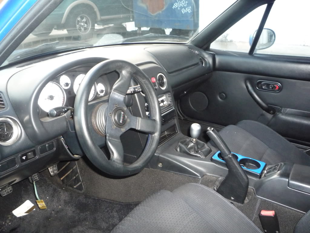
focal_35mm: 30
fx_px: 269
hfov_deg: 60.0
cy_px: 116
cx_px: 155
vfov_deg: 46.8
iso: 400
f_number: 3.3
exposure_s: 1/30
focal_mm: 5.2
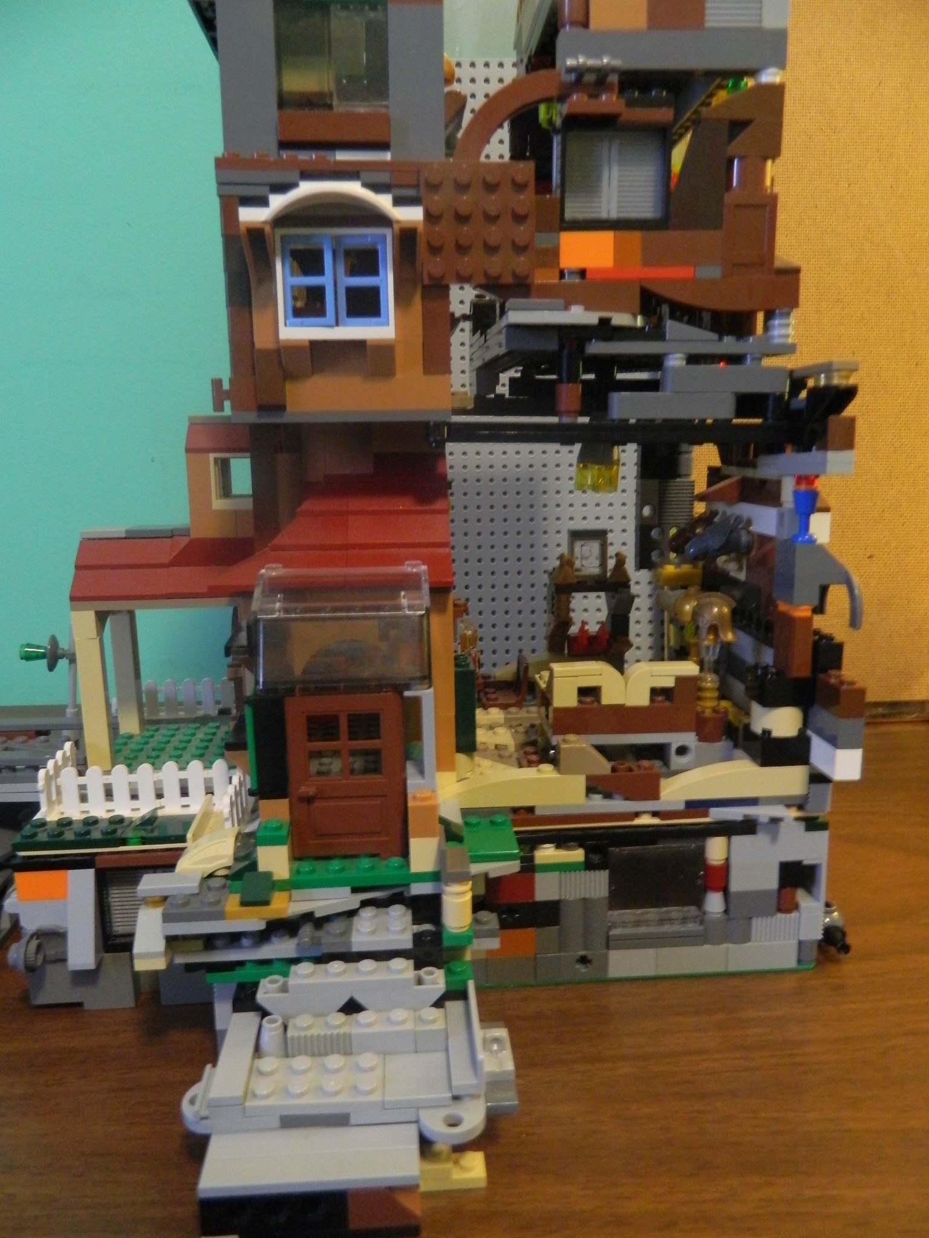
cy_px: 619
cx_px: 464
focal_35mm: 25
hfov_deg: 54.9
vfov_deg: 69.4
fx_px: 895
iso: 400
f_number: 3.1
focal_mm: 4.5
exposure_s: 1/13
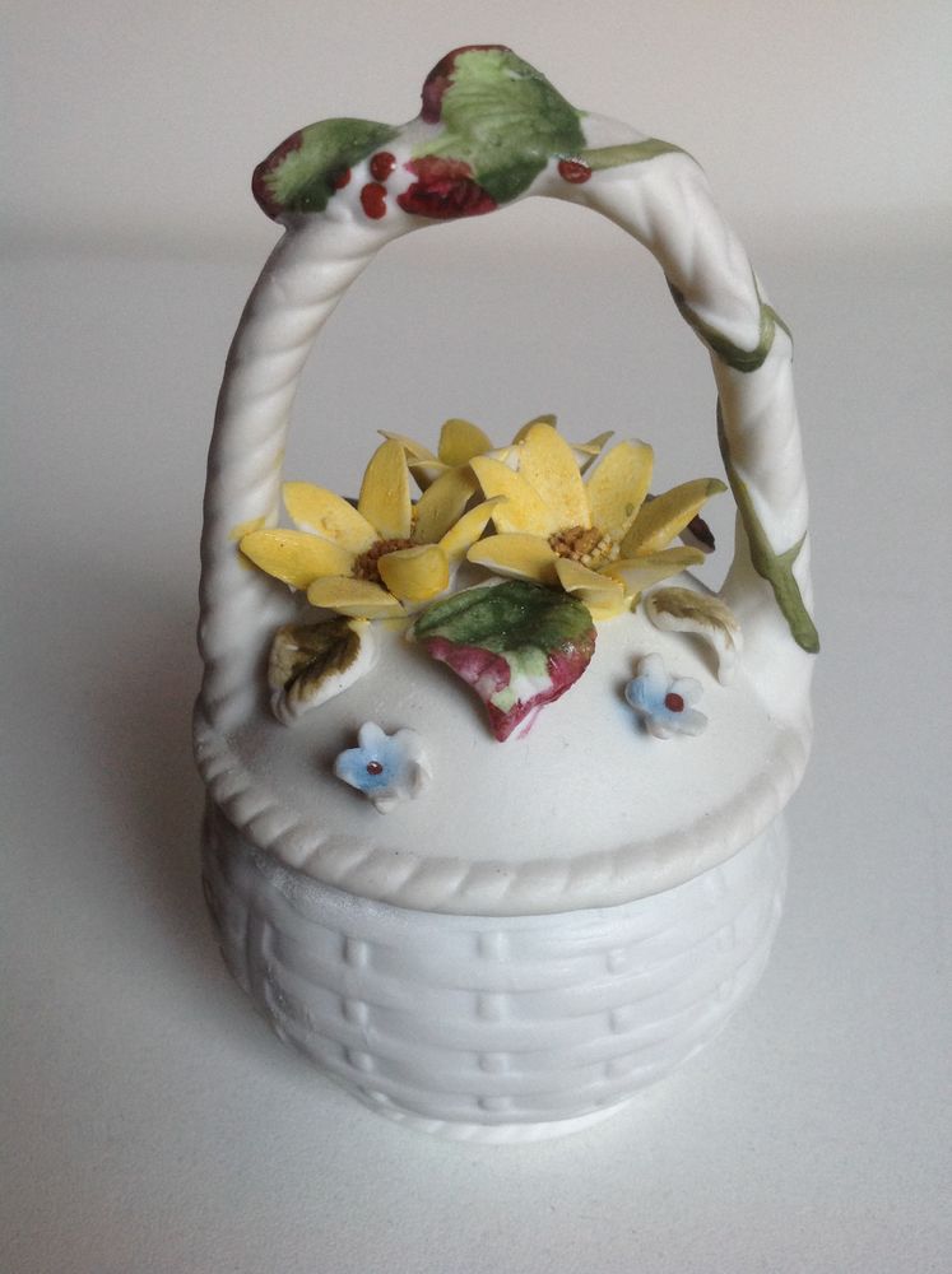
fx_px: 1287
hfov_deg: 40.6
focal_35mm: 35
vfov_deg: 52.7
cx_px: 476
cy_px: 637
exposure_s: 1/15
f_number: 2.4
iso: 125
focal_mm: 4.28
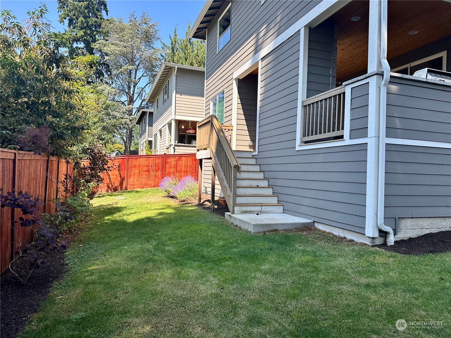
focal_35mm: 24
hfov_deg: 71.6
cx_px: 226
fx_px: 313
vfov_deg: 56.8
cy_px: 169
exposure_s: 1/927
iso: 80
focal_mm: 6.86
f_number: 1.78
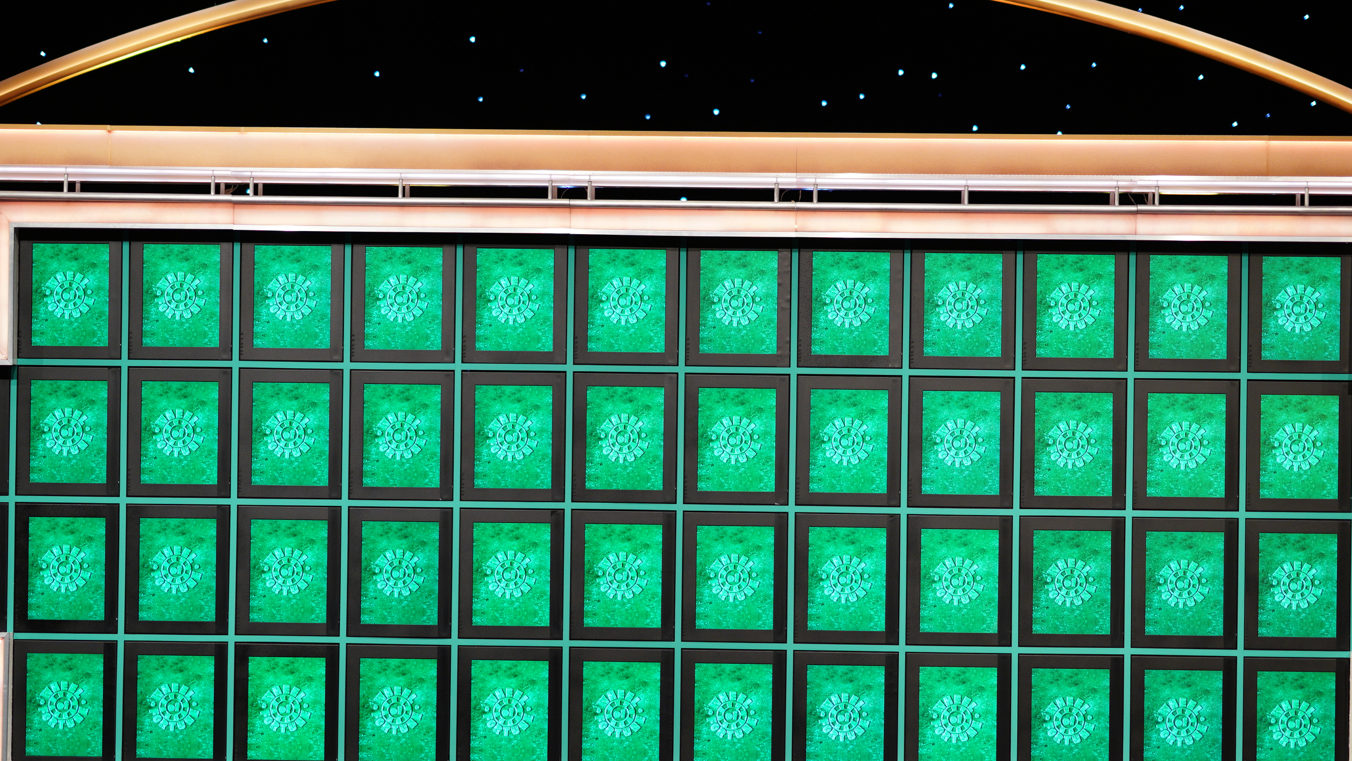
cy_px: 447
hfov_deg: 17.6
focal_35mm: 122
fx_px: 4374
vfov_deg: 9.9
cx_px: 667
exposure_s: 1/250
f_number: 1.4
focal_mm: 85
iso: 250
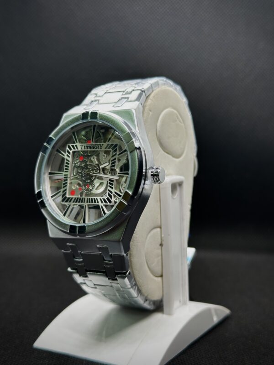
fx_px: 507
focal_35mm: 48
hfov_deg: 30.3
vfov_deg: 39.7
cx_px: 137
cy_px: 182
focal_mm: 6.86
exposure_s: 1/107
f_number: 1.78
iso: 64
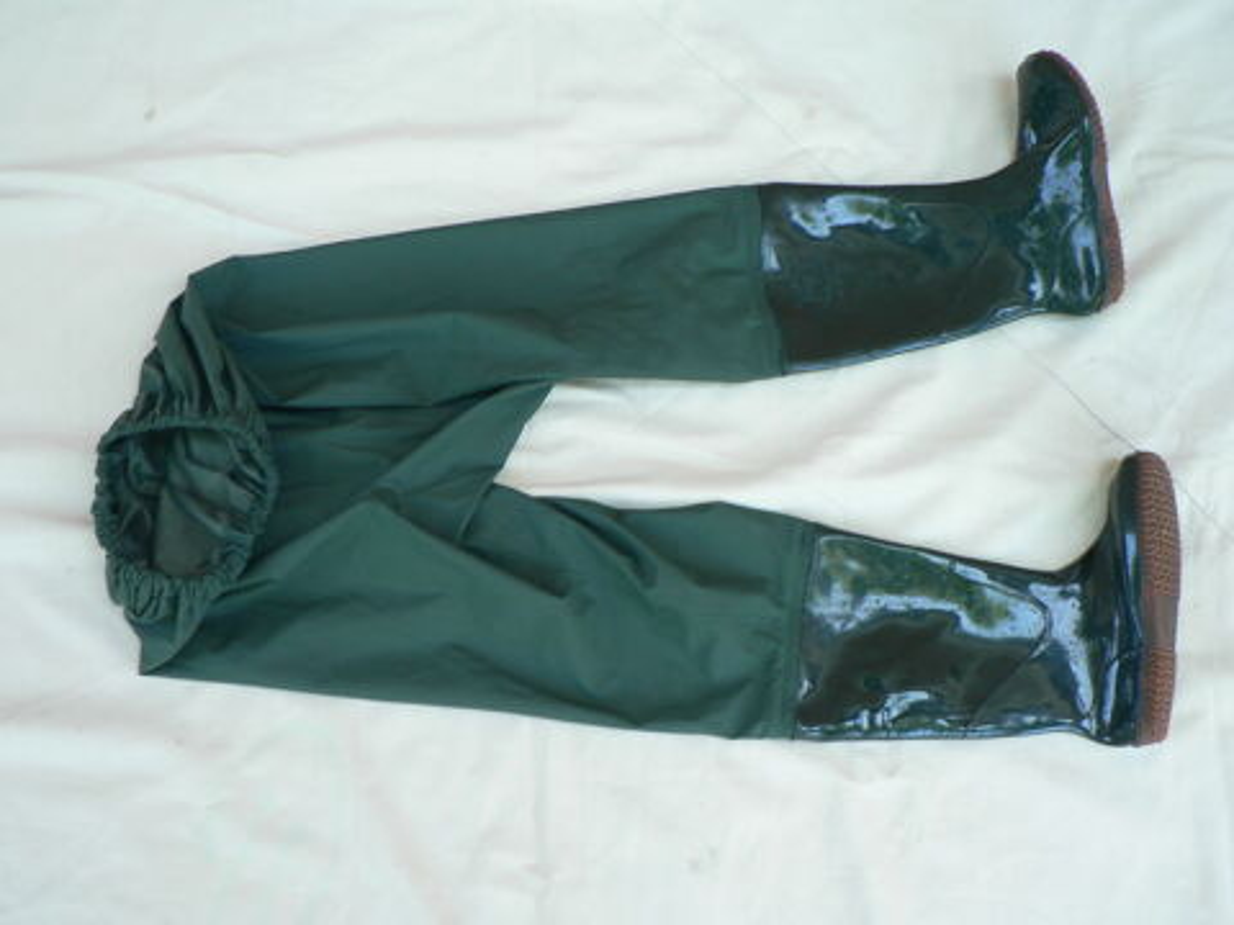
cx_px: 617
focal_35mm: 39
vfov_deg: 36.8
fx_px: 1390
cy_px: 462
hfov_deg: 47.9
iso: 80
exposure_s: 1/25
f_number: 2.8
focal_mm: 6.4
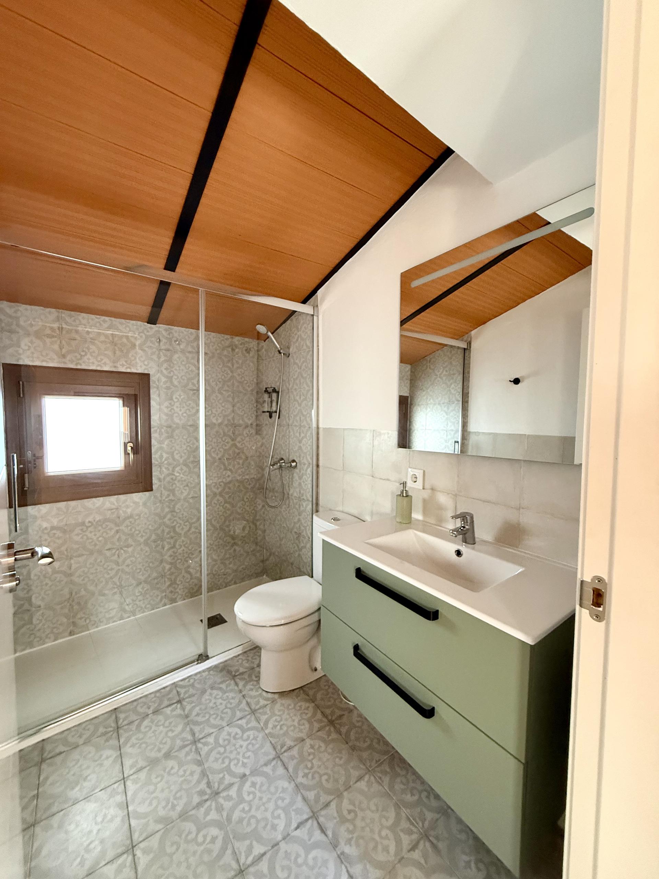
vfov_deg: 102.1
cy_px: 440
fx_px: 355
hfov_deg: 85.7
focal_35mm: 14
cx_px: 330
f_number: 2.2
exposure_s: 1/50
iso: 500
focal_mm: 2.22
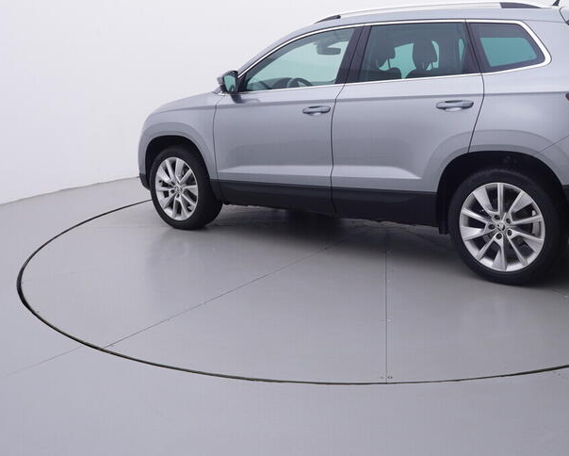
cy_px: 142
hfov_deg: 49.5
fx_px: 603
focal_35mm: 36
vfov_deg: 40.7
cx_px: 386
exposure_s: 1/80
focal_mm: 15
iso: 200
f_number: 5
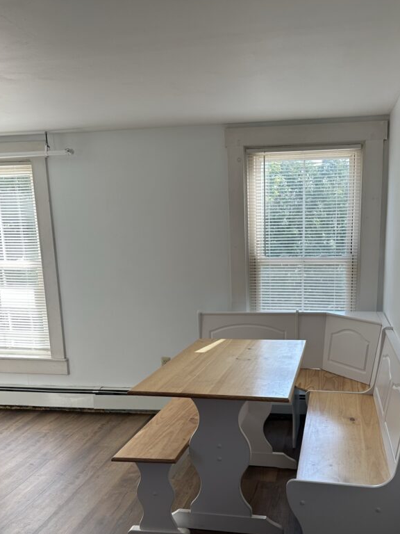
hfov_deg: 43.8
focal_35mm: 32
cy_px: 349
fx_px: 493
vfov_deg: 55.8
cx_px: 249
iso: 80
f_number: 1.78
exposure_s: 1/275
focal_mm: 6.86
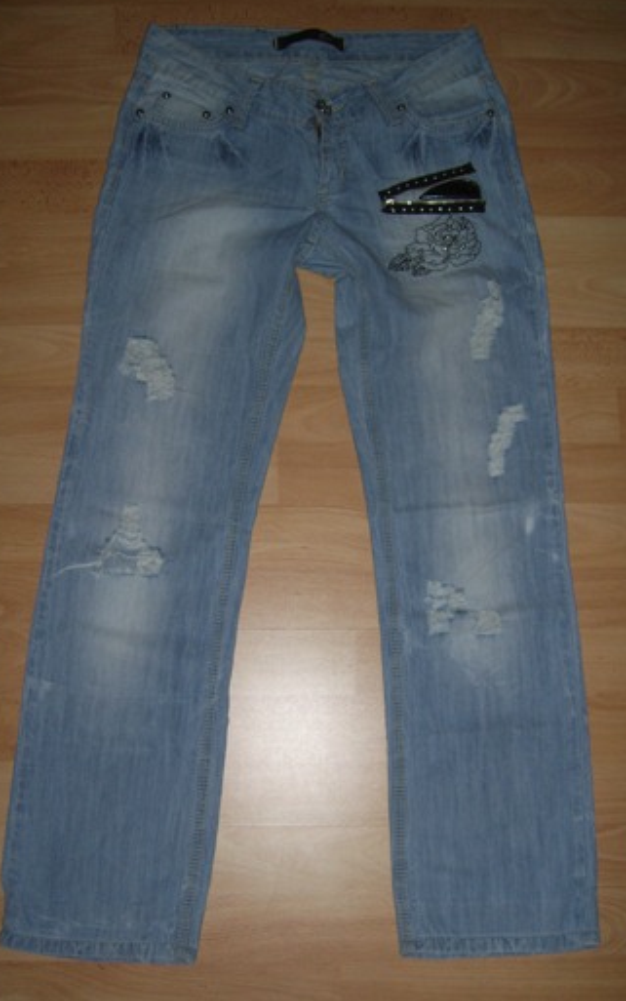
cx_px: 291
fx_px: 1118
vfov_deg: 48.2
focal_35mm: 41
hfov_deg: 31.3
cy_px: 496
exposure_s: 1/30
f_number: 2.8
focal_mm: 7.8
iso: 100
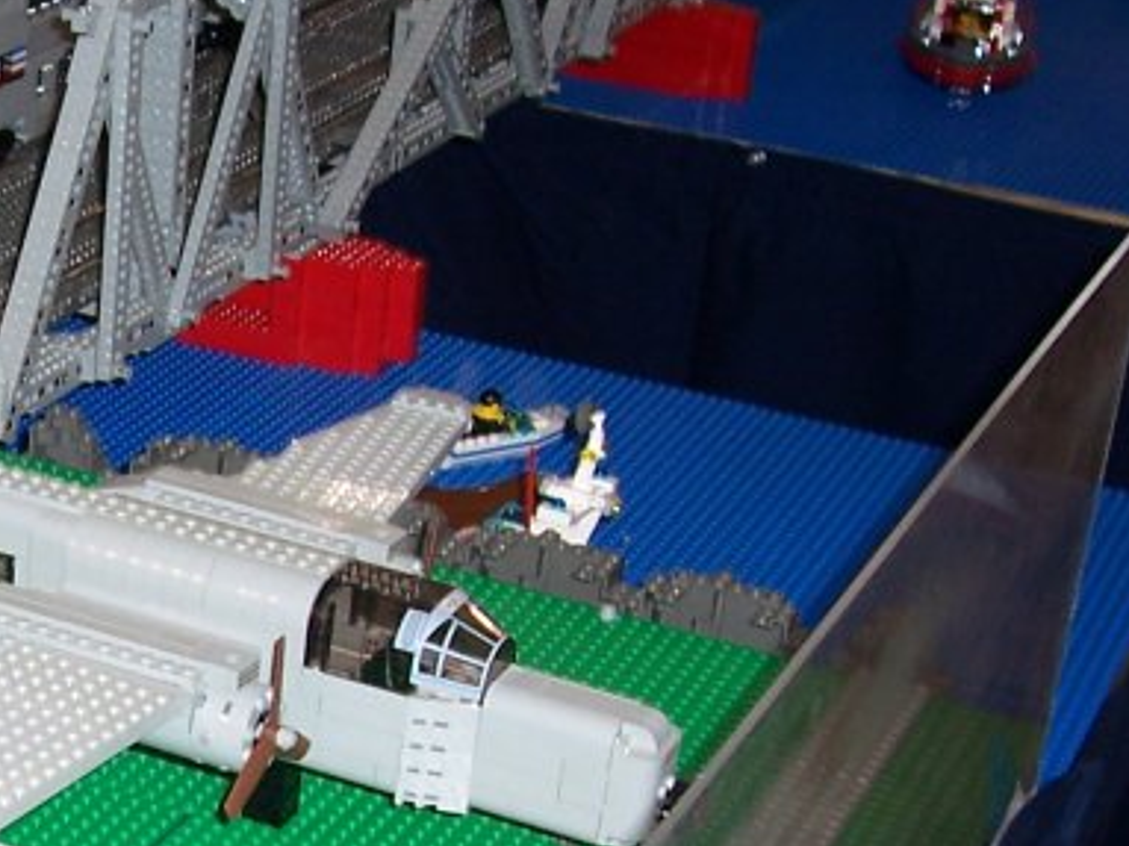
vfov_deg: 16.1
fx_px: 2967
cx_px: -165
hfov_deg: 20.4
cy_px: 687
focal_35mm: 91
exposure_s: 1/60
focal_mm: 5.6
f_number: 2.7
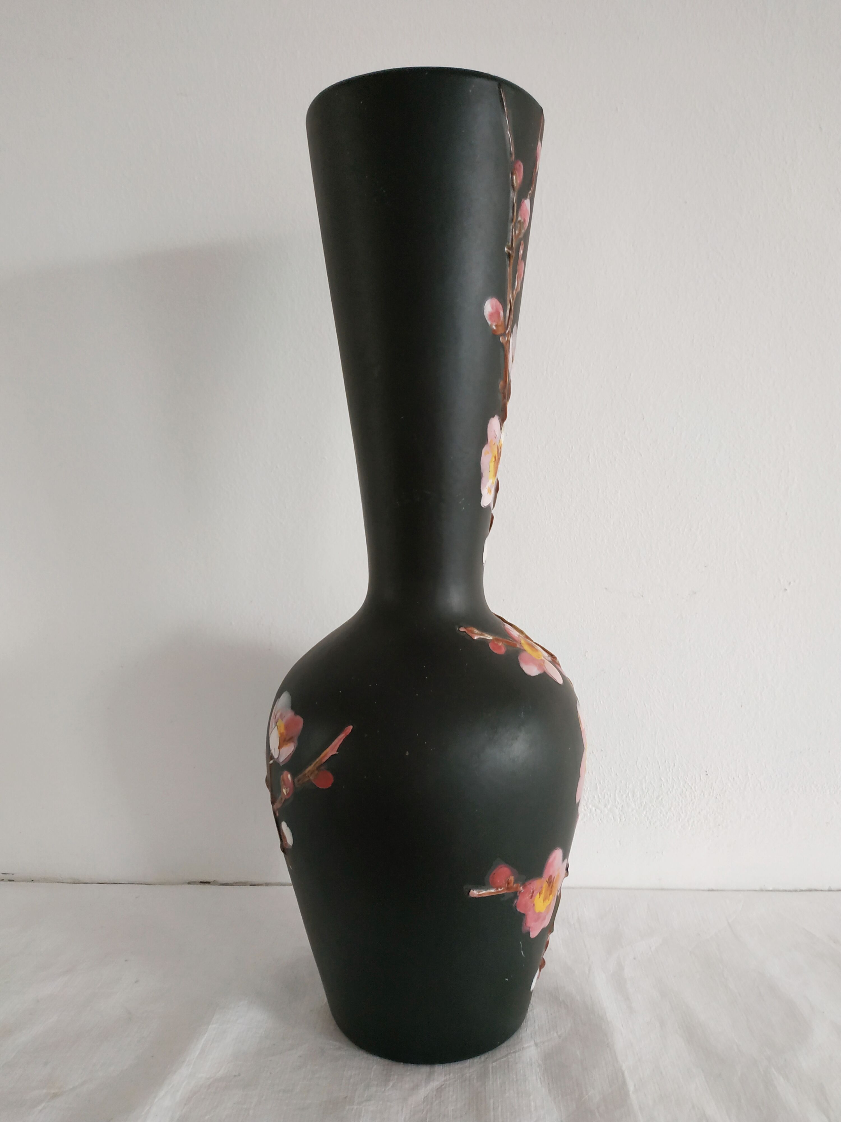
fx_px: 777
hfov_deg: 56.8
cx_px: 420
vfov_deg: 71.6
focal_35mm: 24
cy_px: 561
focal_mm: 3.94
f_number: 1.9
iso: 400
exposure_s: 1/20
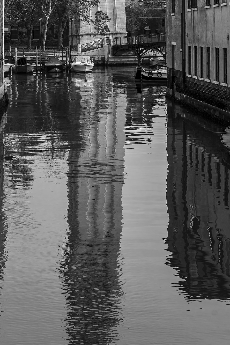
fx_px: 776
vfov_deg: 24.6
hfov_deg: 16.8
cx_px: 90
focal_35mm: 81
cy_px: 58
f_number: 8
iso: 100
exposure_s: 1/125
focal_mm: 45
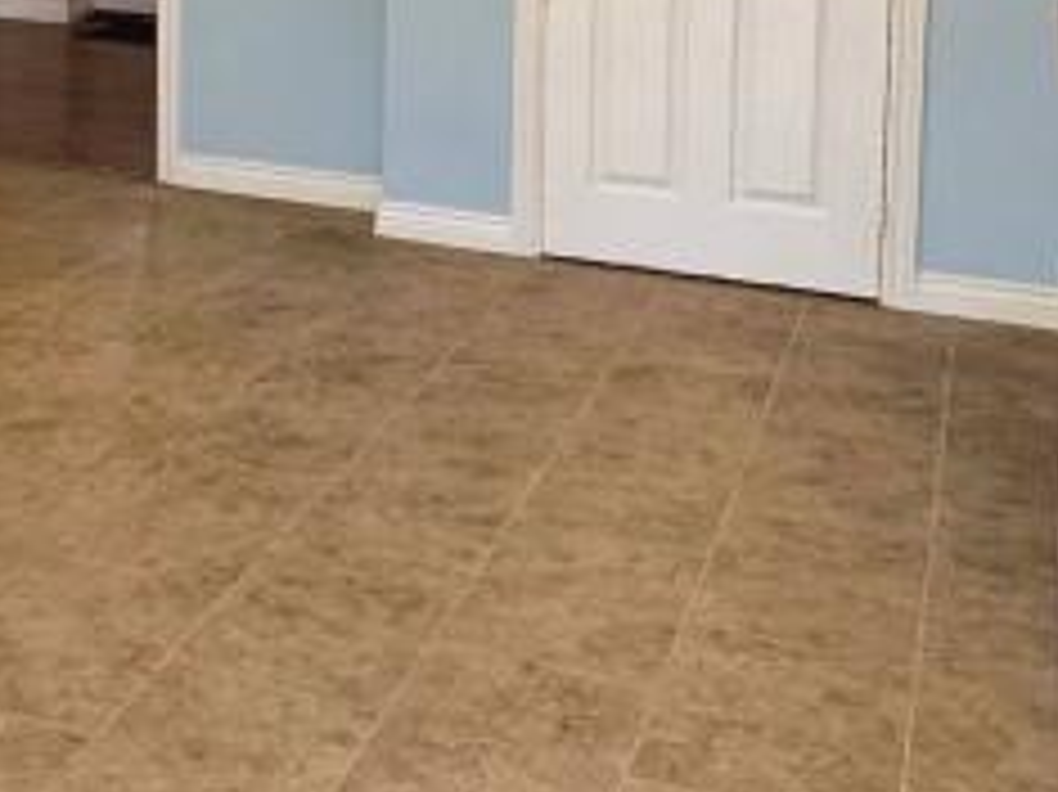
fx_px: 1863
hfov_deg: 30.0
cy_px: 97
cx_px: 59
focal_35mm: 61
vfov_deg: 23.4
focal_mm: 2.22
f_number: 2.2
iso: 125
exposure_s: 1/99
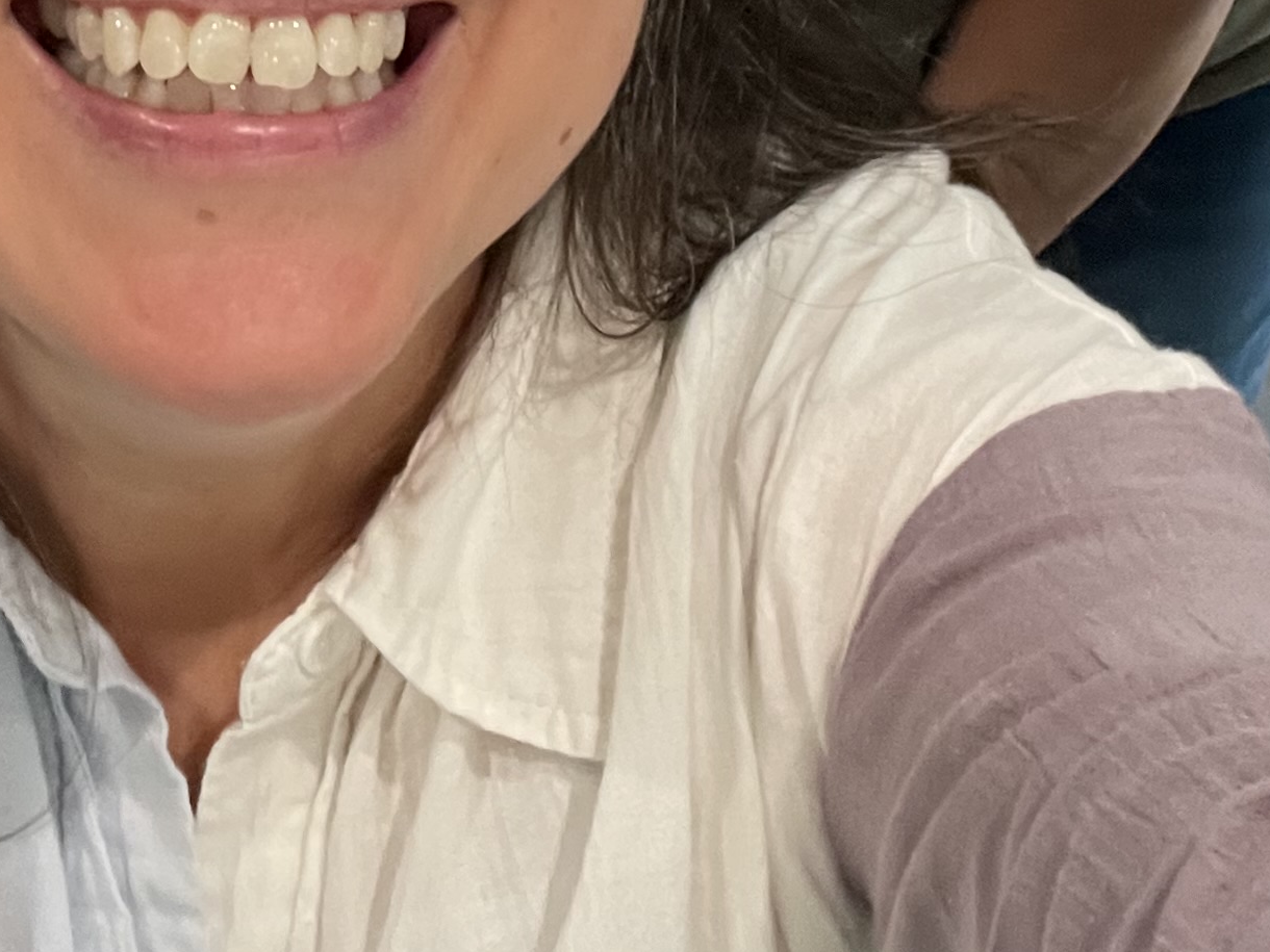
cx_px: 385
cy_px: -609
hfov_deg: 25.5
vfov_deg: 16.9
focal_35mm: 76
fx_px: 2788
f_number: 2.2
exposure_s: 1/52
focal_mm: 2.71
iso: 400
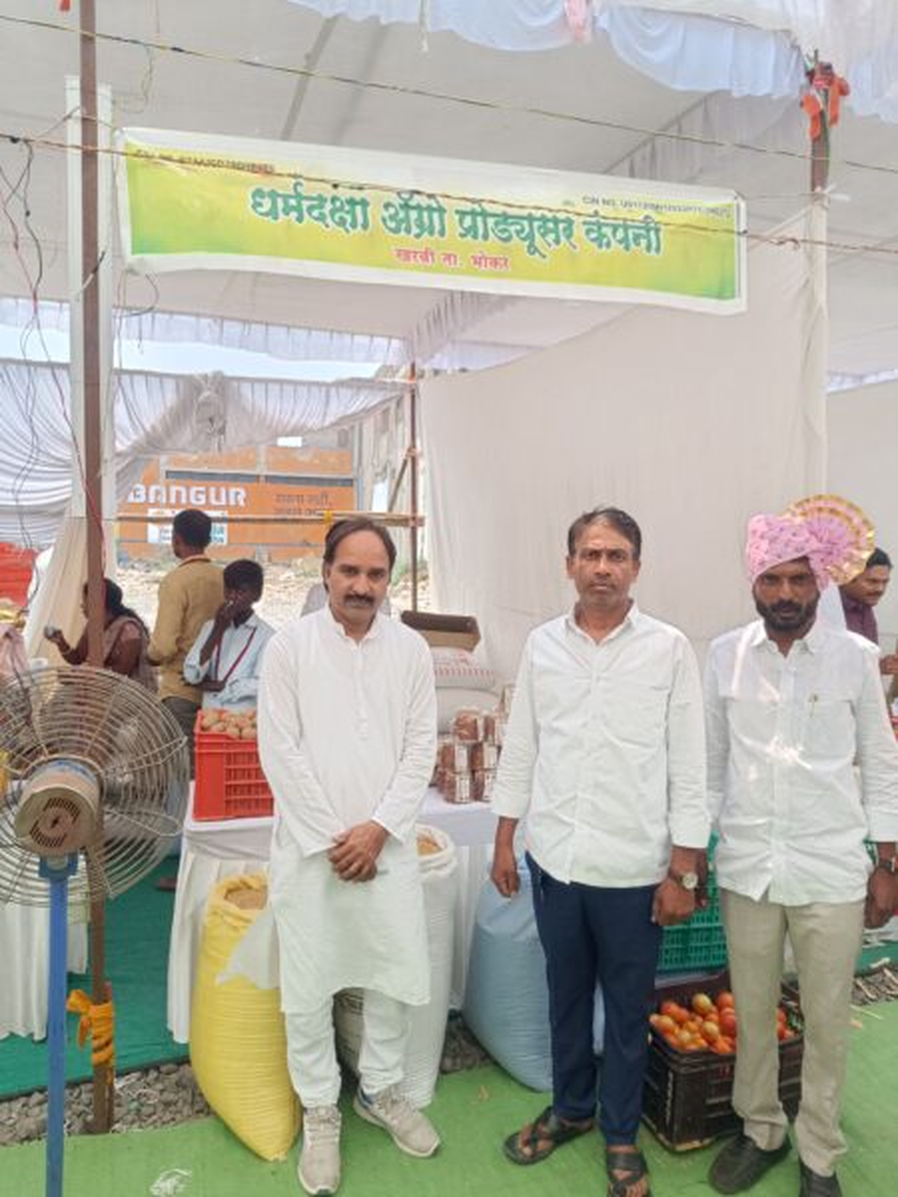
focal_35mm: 24
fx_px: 830
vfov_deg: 71.6
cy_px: 598
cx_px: 449
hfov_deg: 56.8
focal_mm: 5.59
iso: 52
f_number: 1.88
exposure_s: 1/332
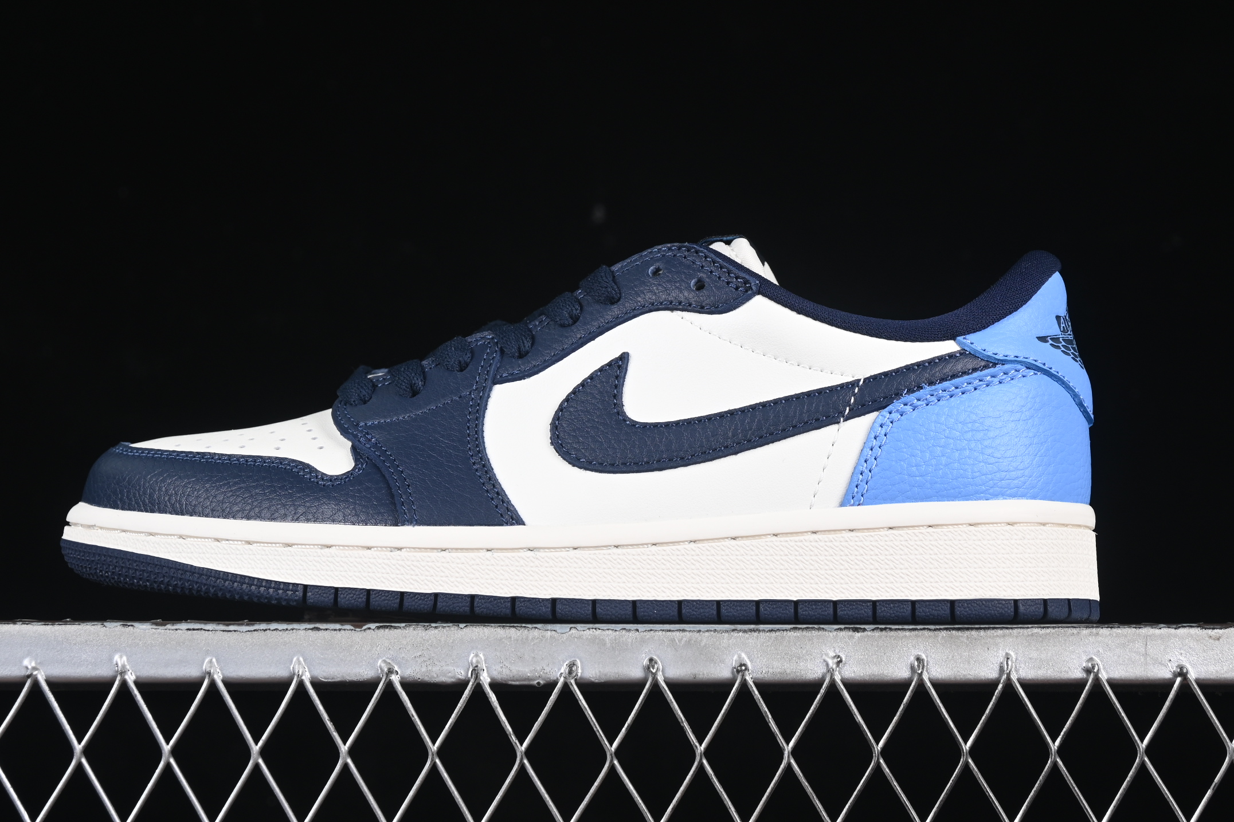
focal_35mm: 97
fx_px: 3324
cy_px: 292
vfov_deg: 14.1
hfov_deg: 21.0
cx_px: 578
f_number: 7.1
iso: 160
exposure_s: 1/60
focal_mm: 50
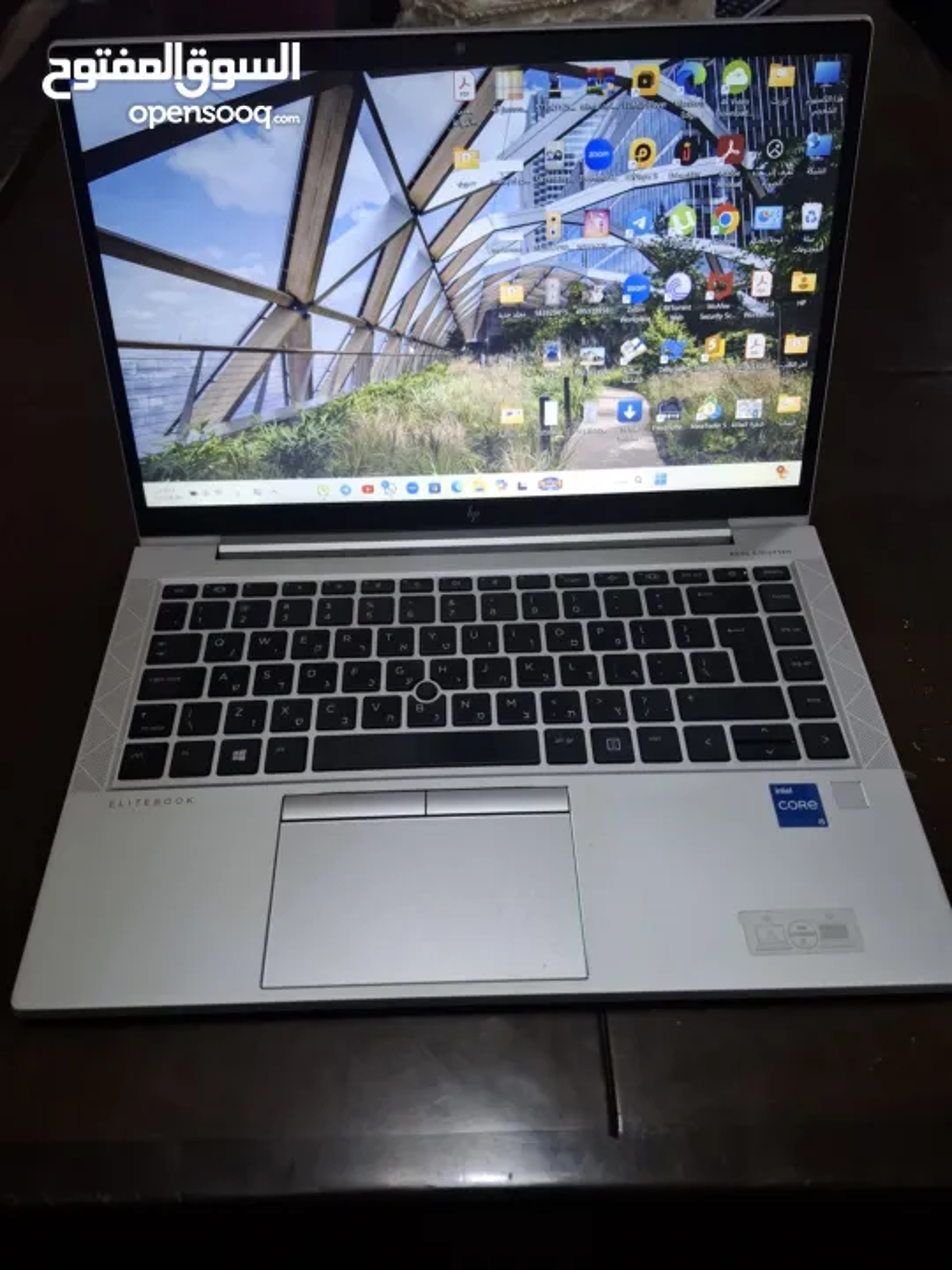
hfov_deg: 58.9
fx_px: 843
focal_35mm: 23
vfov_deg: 73.9
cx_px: 476
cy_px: 635
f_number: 1.8
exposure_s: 1/50
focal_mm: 5.54
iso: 320
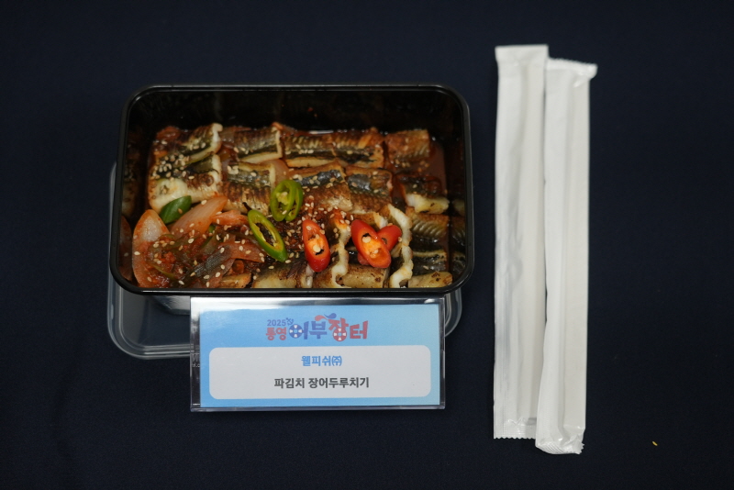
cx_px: 367
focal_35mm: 79
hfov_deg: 25.7
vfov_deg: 17.3
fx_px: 1611
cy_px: 245
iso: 500
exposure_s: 1/80
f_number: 4
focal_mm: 79
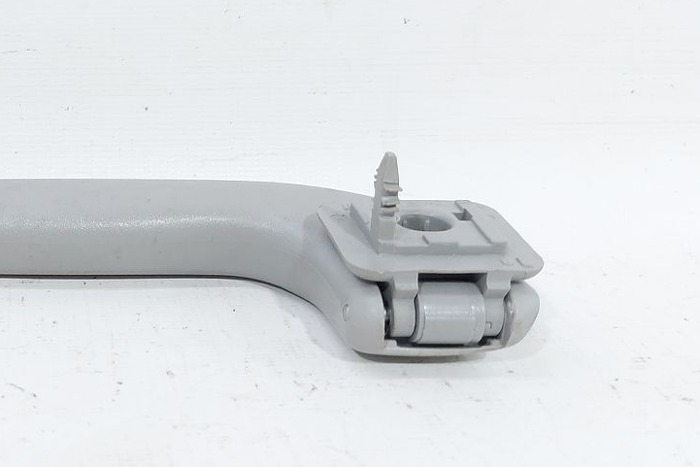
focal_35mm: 48
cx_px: 64
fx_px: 933
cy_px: 166
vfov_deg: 28.0
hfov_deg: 38.2
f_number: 1.8
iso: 80
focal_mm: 5.23
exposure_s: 1/50
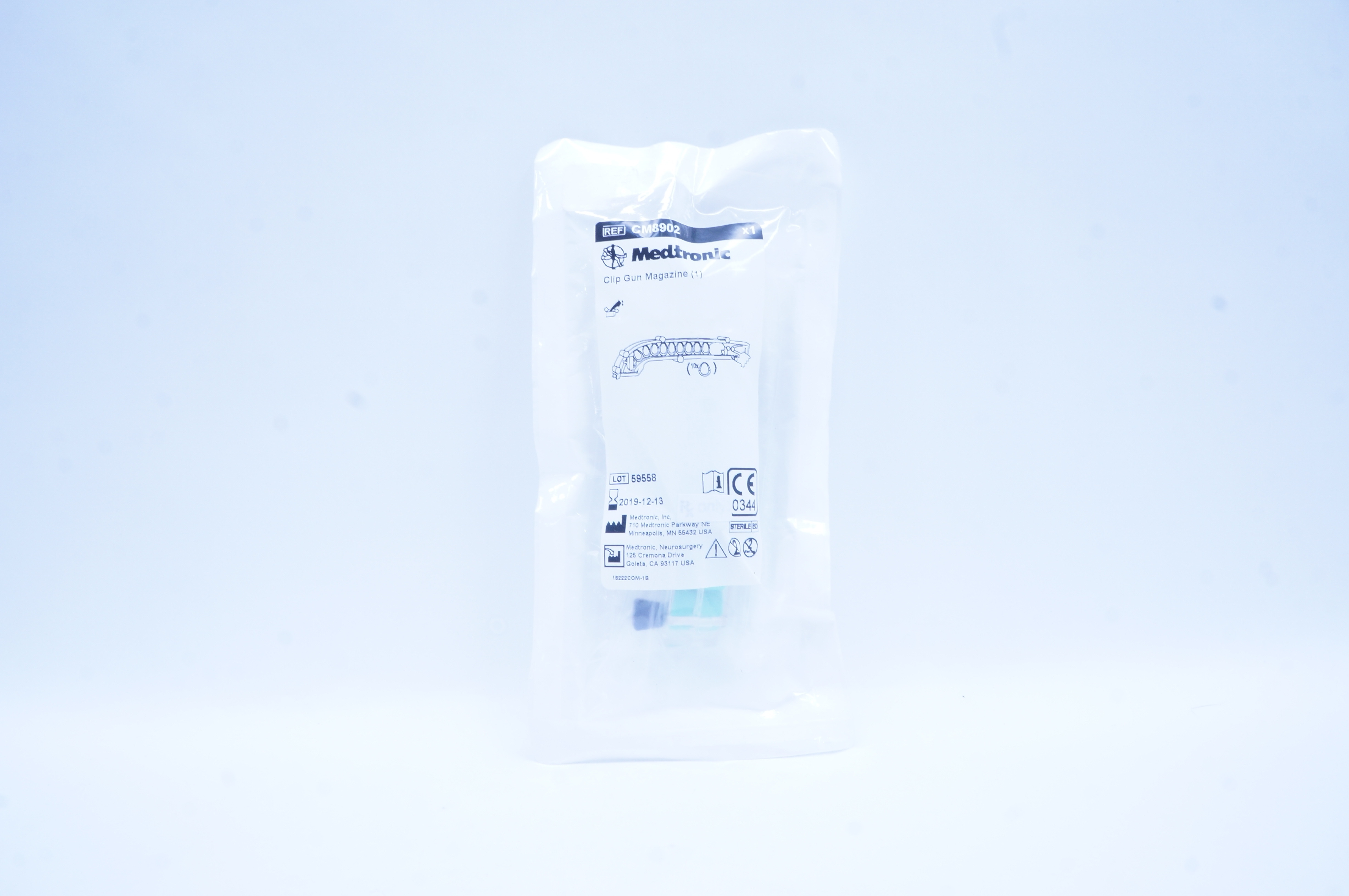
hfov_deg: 67.4
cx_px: 674
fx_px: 1011
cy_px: 448
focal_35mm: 27
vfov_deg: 47.8
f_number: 14
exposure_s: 1/10
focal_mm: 18
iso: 400
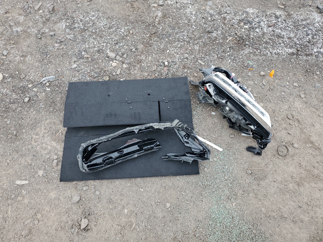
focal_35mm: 26
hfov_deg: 67.3
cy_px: 121
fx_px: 243
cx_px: 162
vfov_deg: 53.1
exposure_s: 1/60.2
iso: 51
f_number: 1.5
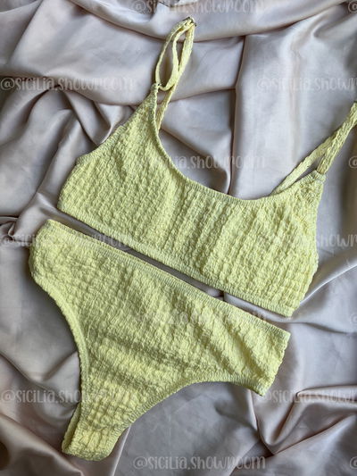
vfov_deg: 67.3
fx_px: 357
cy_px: 238
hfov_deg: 53.1
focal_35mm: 26
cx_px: 178
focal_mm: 5.1
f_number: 1.6
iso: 40
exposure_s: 1/121
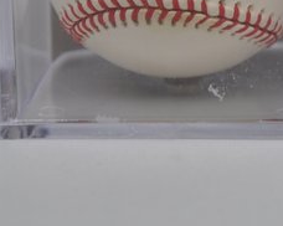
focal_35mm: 176
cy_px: -24
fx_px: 1473
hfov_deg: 10.8
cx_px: 341
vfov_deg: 8.7
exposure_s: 1/80
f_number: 4.5
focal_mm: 40
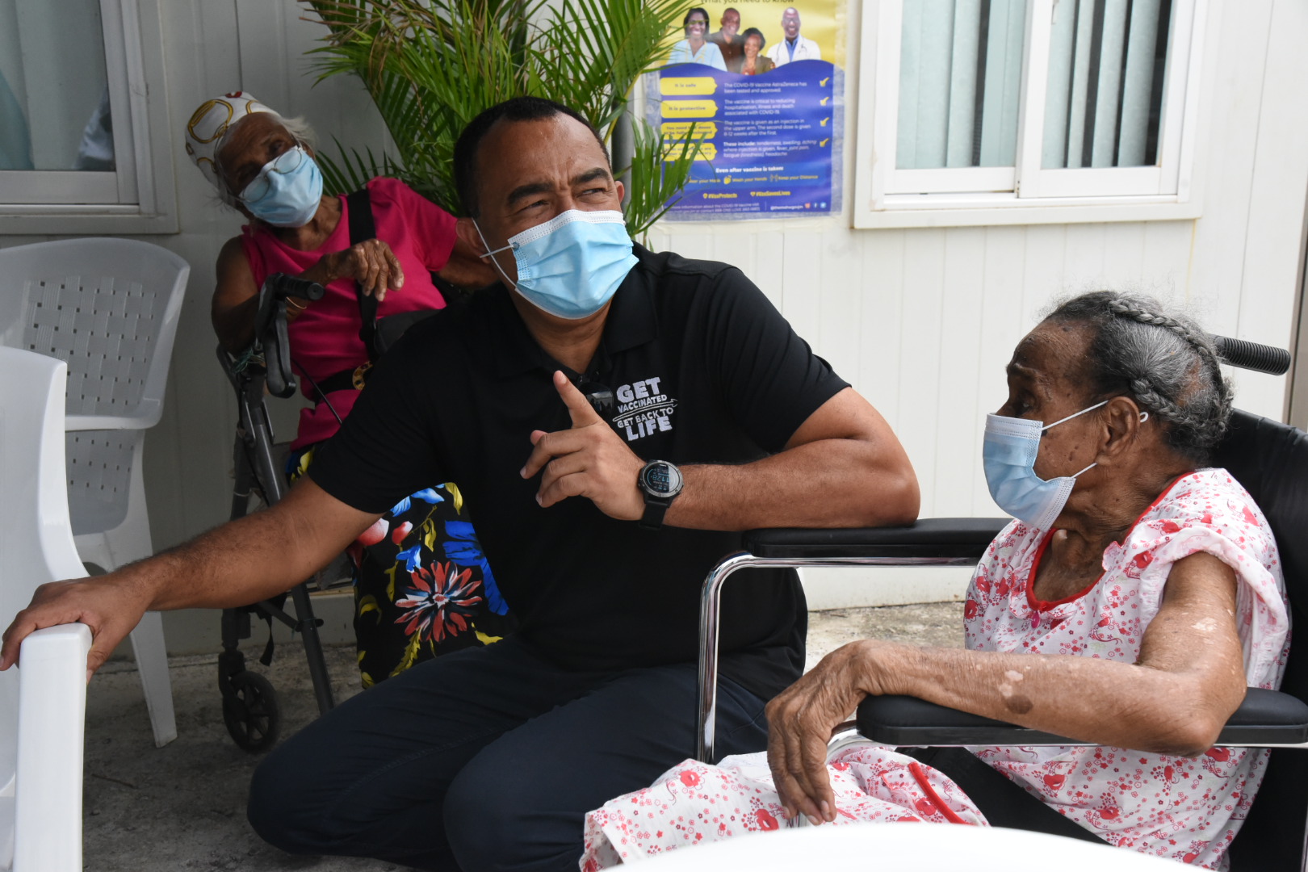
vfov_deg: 29.2
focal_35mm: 46
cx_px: 654
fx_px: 1671
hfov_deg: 42.7
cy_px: 436
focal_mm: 46
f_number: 10
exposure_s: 1/1600
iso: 4000
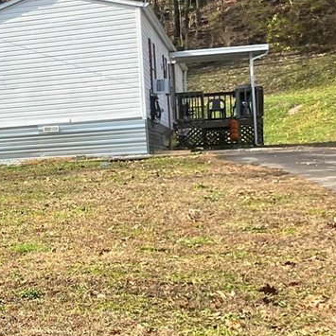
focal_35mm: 98
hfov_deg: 14.6
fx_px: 1076
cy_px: 172
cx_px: -337
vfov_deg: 17.7
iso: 50
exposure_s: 1/1355
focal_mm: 5.1
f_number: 1.6
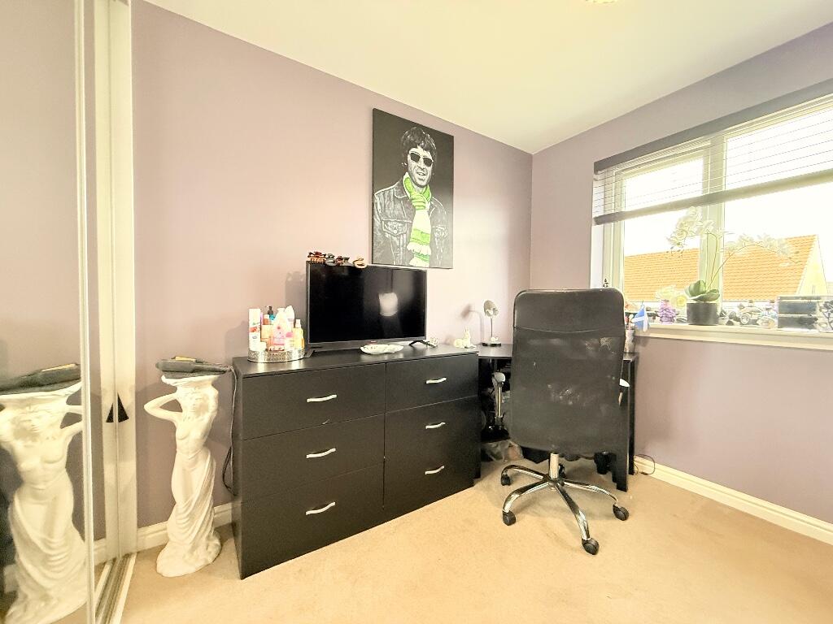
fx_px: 337
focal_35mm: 14
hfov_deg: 102.1
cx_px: 416
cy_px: 312
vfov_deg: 85.7
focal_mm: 2.22
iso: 400
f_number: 2.2
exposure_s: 1/50
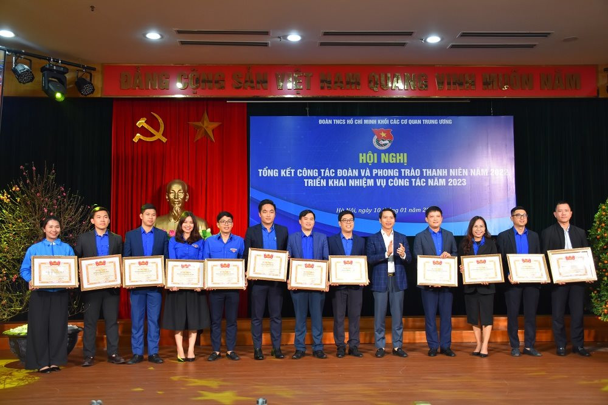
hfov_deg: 53.1
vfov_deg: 36.8
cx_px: 304
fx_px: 608
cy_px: 202
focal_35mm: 36
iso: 800
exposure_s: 1/80
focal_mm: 24
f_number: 4.5
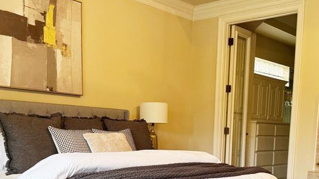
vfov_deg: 23.3
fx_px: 414
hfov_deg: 42.1
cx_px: 154
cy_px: 182
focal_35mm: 49
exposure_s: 1/120
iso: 160
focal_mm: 6.76
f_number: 1.78
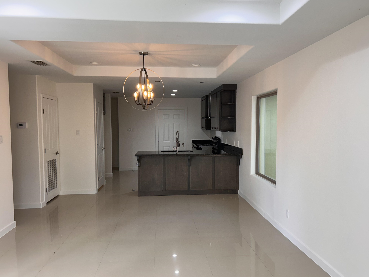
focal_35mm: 27
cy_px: 142
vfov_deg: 51.4
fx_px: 288
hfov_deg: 65.3
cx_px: 188
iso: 100
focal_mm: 5.7
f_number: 1.5
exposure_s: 1/120
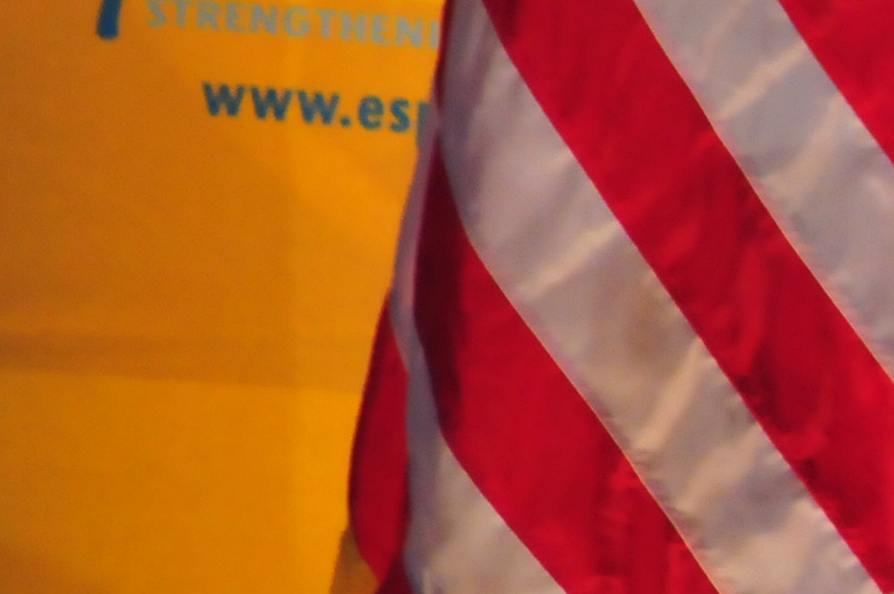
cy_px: 298
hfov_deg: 1.6
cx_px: 1702
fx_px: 31132
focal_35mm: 1255
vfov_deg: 1.1
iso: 1600
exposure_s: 1/125
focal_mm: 210
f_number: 5.6
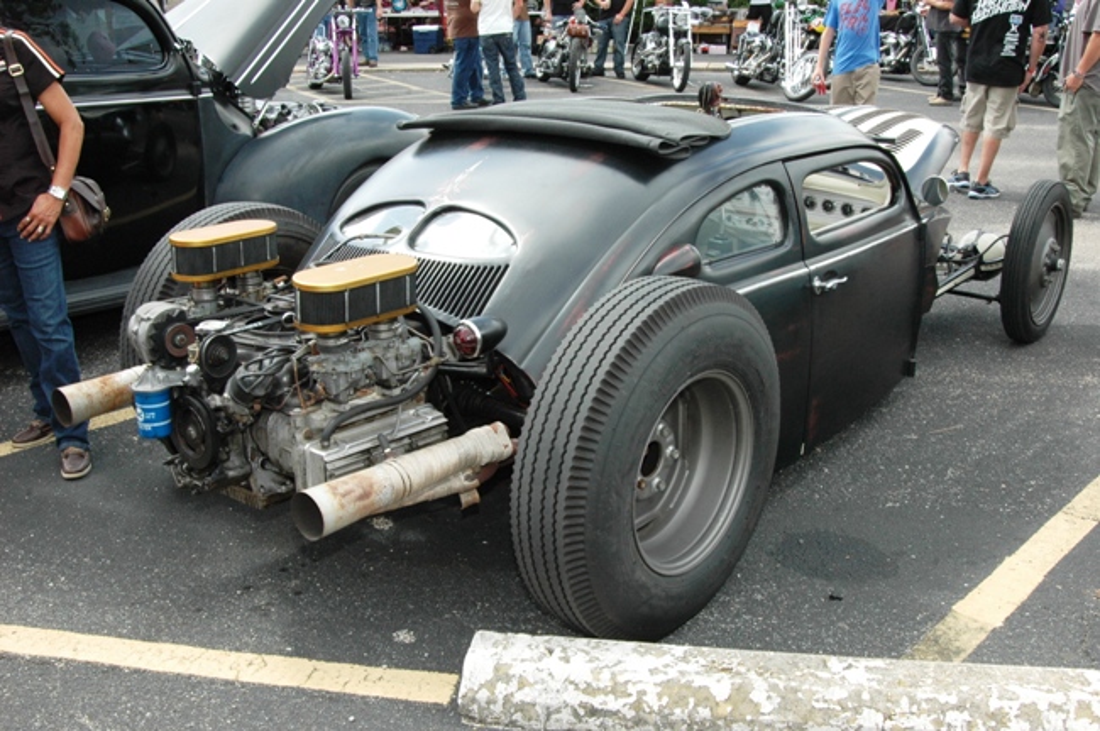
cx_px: 550
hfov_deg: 53.2
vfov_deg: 36.8
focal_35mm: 36
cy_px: 366
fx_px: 1099
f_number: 14
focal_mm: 24
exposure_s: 1/100
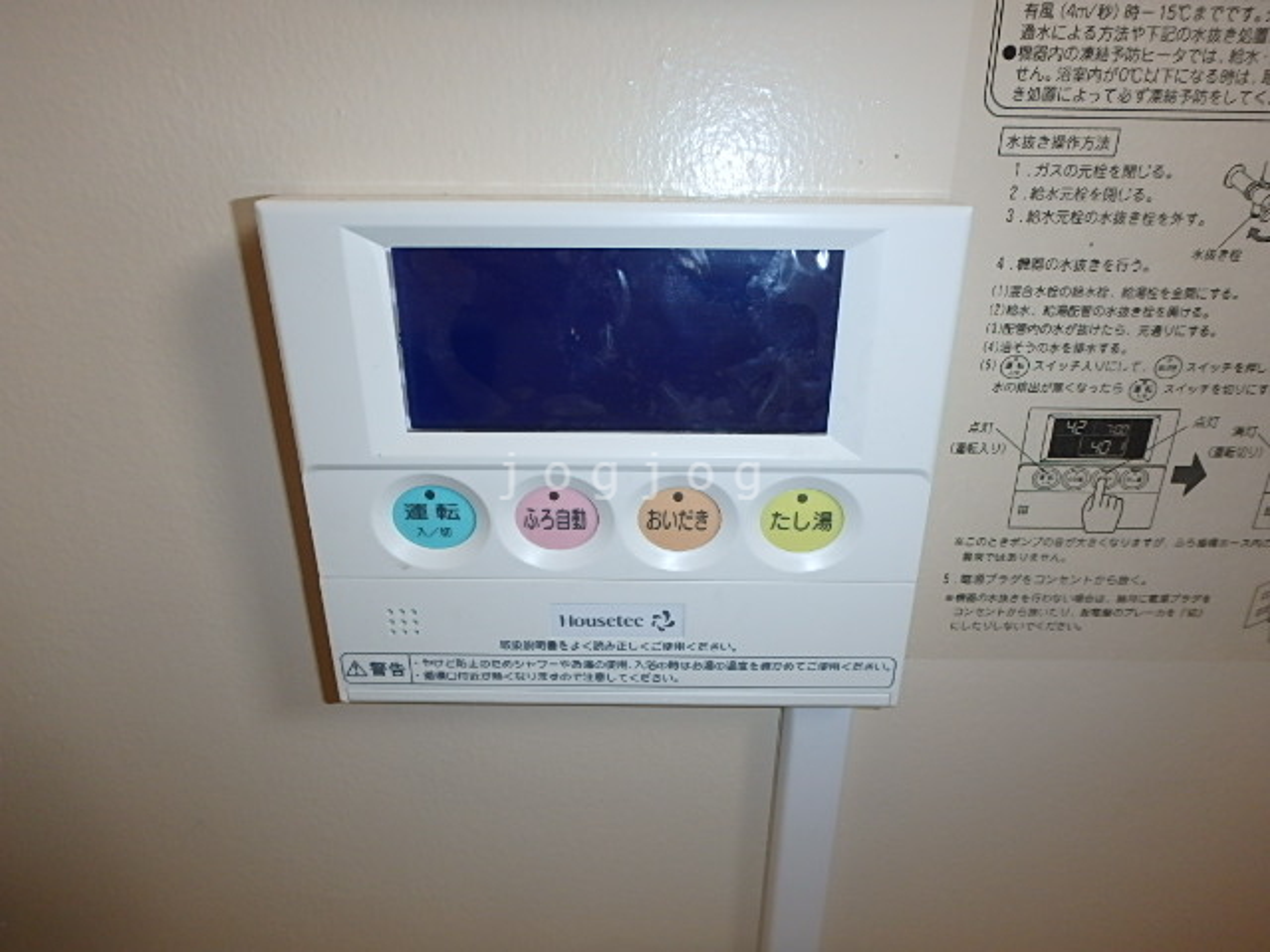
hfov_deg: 79.0
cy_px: 476
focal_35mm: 21
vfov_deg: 63.4
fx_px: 770
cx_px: 635
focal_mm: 3.7
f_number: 3.5
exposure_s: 1/30
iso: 125
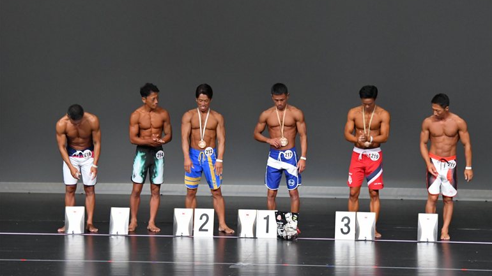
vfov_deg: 5.7
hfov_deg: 10.1
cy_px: 145
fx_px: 2779
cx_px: 246
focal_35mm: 213
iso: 5000
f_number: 5.6
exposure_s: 1/400
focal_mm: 135
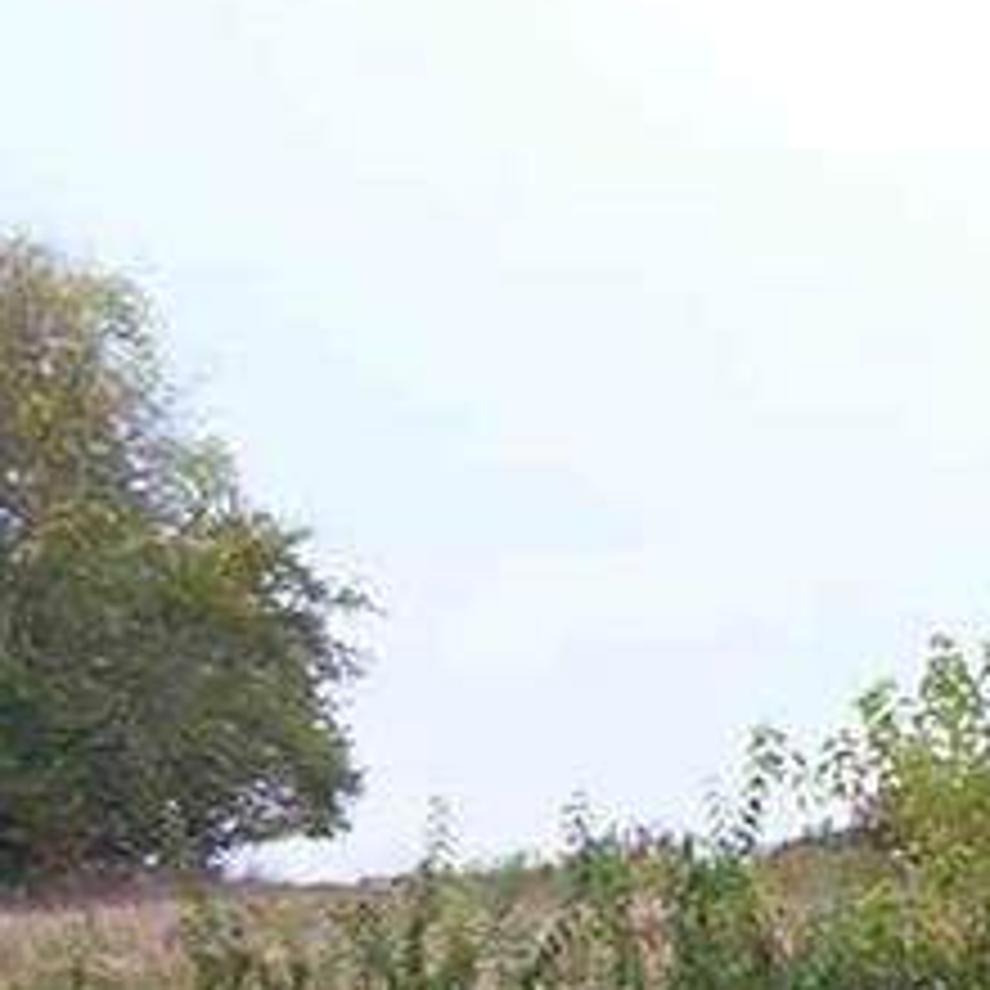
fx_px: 5695
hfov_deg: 9.4
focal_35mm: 176
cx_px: 1924
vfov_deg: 9.7
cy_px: 1300
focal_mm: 5.77
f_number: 2.73
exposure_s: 1/161
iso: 100
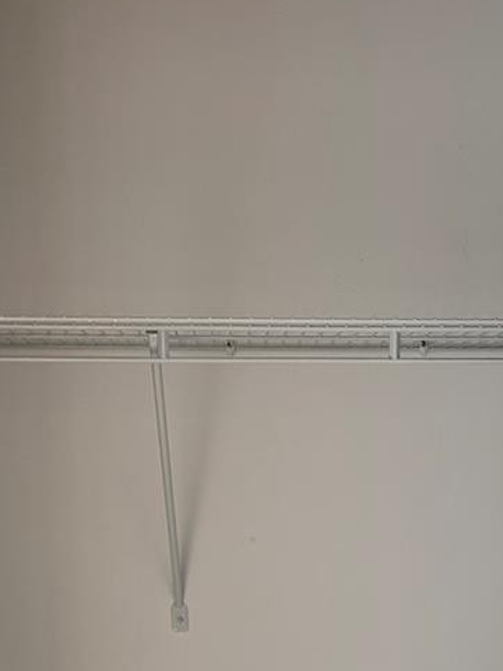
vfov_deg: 27.4
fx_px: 1259
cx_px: 292
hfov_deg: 22.6
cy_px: 731
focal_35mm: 65
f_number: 1.8
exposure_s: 1/121
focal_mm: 4.25
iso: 40
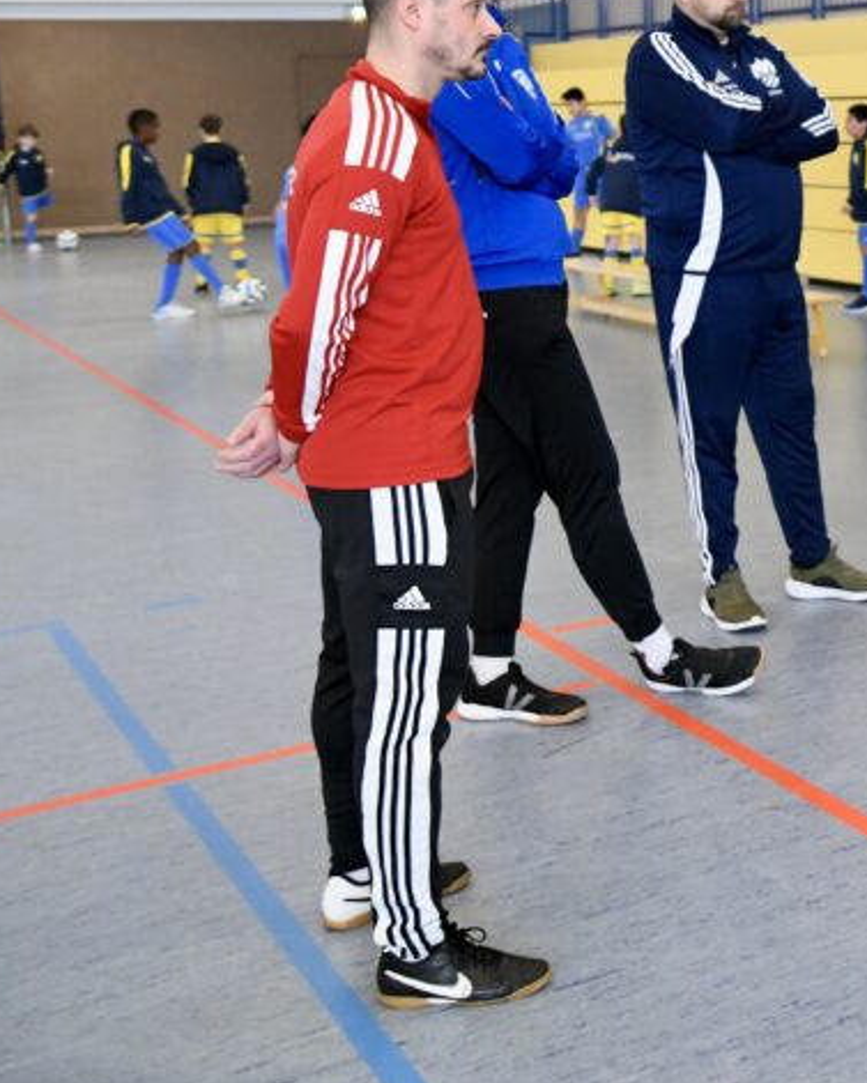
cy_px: 314
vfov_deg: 37.4
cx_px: 1141
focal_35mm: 49
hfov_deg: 26.1
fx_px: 1571
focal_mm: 24
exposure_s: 1/800
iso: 5000
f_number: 2.8
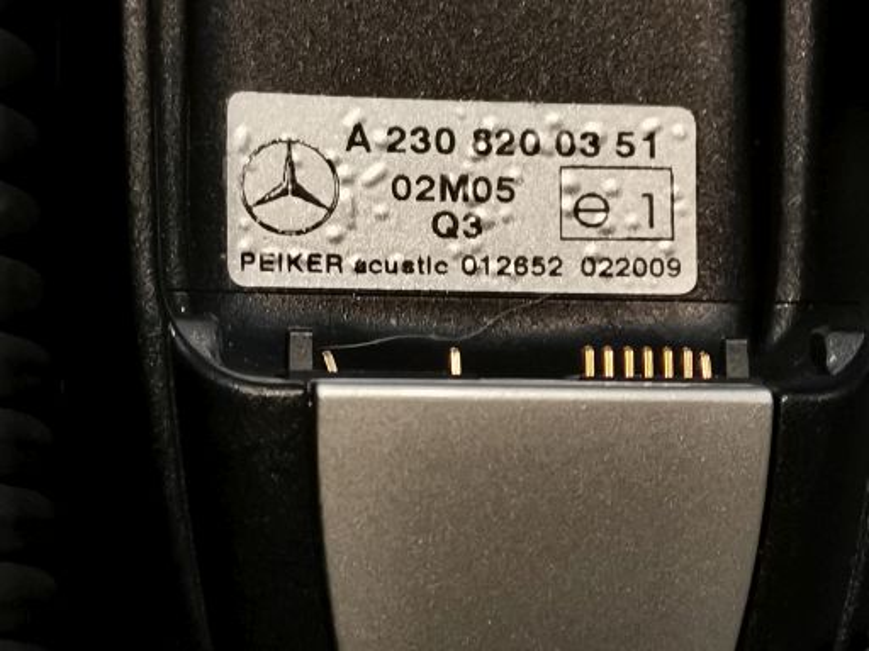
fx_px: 2460
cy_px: 326
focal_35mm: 98
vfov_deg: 15.1
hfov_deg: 20.0
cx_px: 434
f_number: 1.8
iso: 500
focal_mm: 4.75
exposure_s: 1/33.3
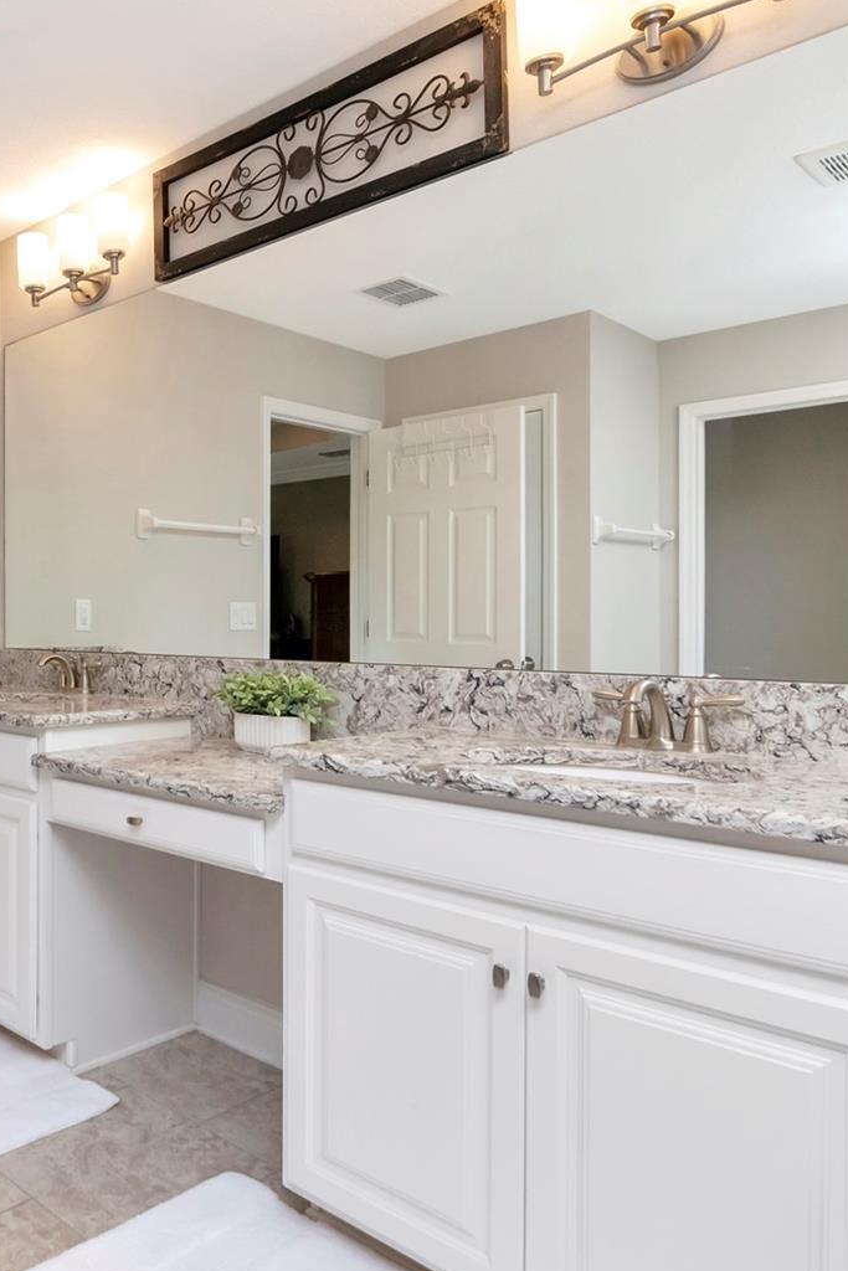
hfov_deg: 44.3
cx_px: 48
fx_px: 911
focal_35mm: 26
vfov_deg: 69.8
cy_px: 639
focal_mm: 11
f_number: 7.1
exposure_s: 1/200
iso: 1250
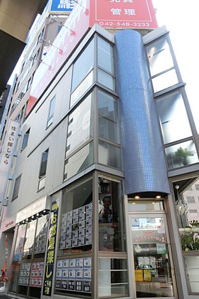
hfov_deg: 49.5
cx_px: 104
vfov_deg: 69.4
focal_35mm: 26
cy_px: 149
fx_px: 216
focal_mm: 4.24
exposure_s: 1/1000
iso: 200
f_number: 3
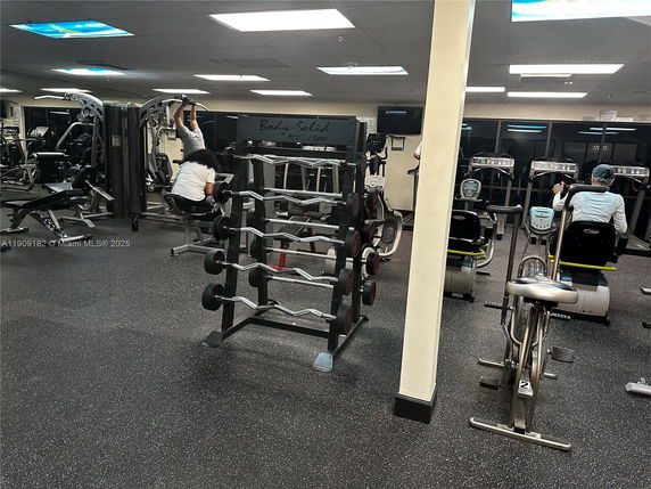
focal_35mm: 24
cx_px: 326
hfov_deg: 71.6
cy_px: 244
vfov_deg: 56.8
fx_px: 451
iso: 320
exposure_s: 1/60
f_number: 1.78
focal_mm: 6.86
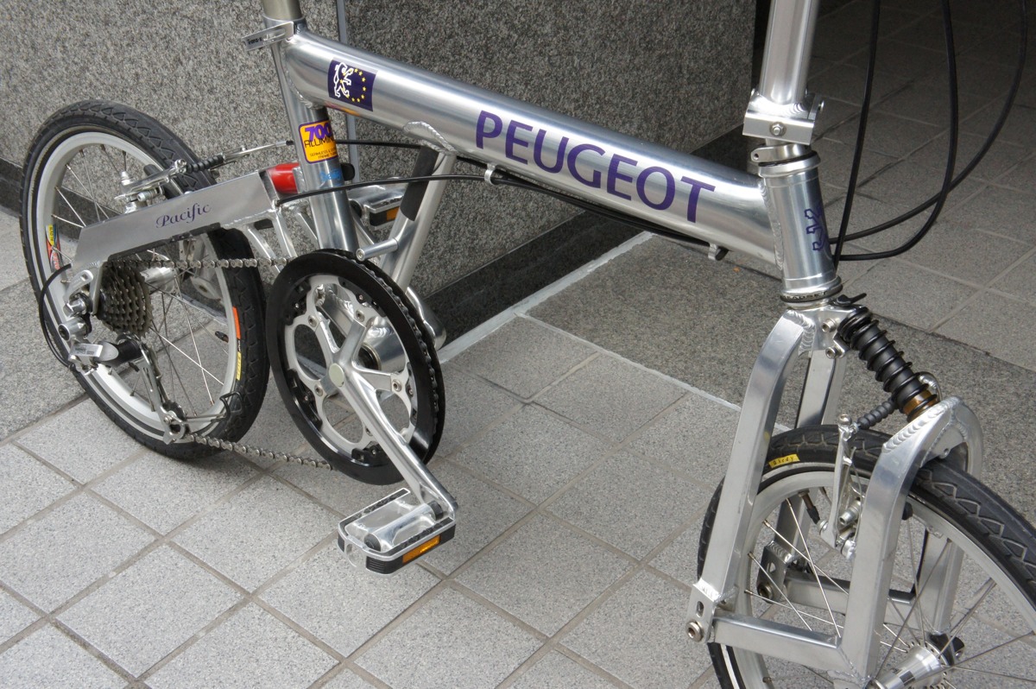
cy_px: 344
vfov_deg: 25.0
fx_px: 1553
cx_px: 518
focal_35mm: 54
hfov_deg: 36.9
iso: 1600
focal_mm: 36
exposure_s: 1/60
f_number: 16
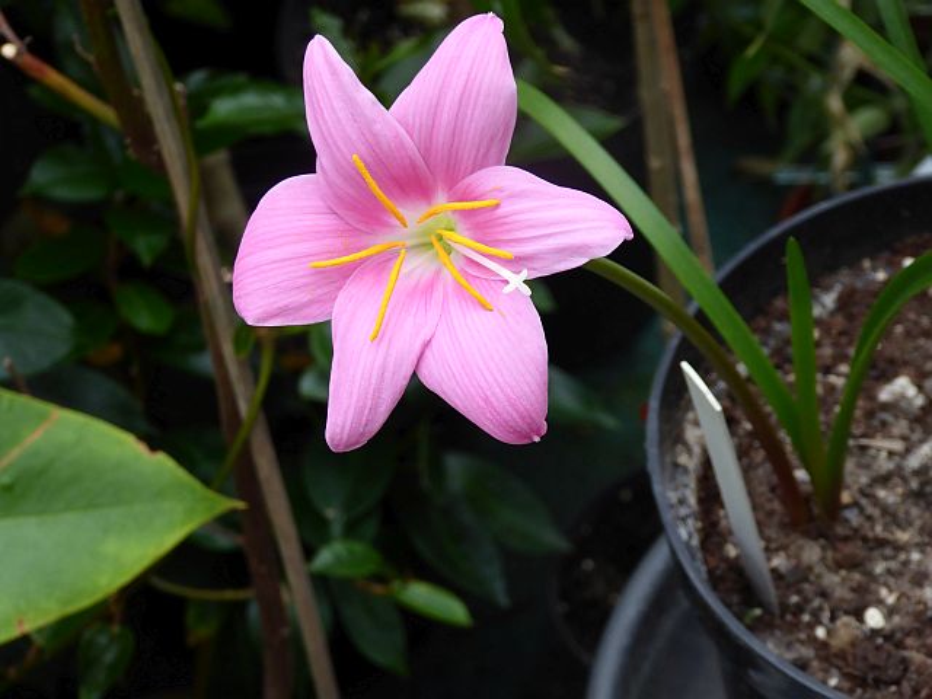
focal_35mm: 107
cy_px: 350
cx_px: 466
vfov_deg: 13.8
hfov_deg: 18.4
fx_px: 2881
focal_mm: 17.5
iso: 250
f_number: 5
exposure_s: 1/60
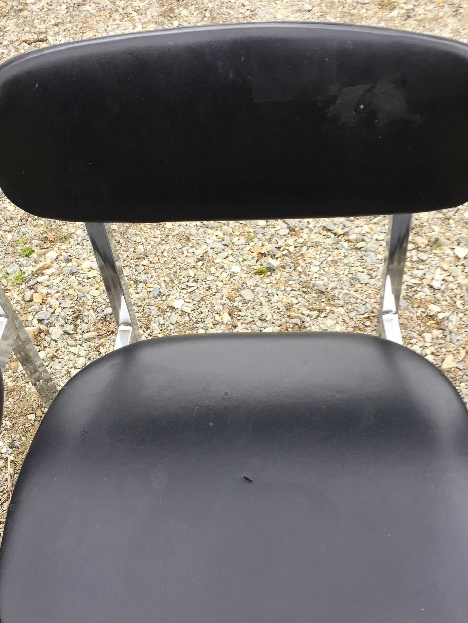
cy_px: 346
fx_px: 703
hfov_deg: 36.8
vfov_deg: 47.8
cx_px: 253
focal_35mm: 39
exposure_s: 1/100
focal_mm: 4.15
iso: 32
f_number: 2.2
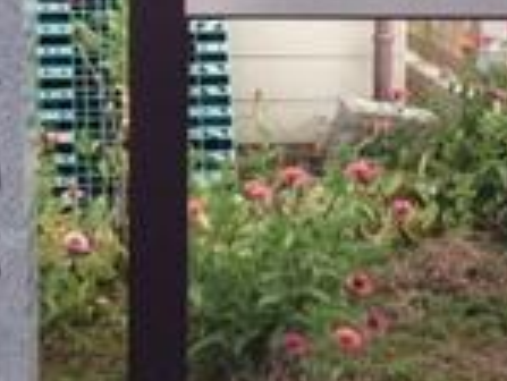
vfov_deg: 13.1
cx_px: 231
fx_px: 1656
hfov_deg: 17.4
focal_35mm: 113
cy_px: 102
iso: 100
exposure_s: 1/120
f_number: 2.4
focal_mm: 4.28
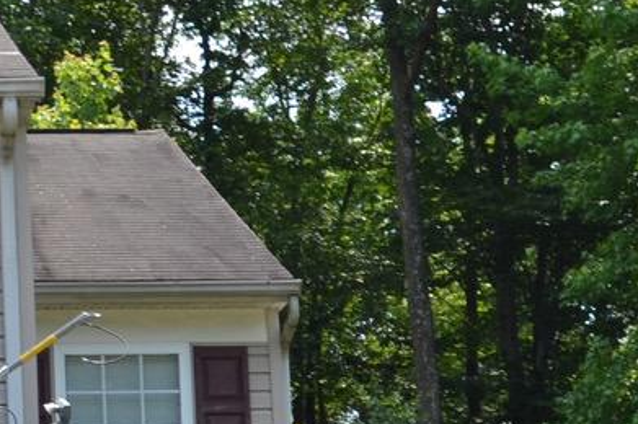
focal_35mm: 173
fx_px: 3063
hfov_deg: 11.8
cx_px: 39
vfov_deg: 7.9
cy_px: 397
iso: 100
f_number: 7.1
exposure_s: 1/200
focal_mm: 22
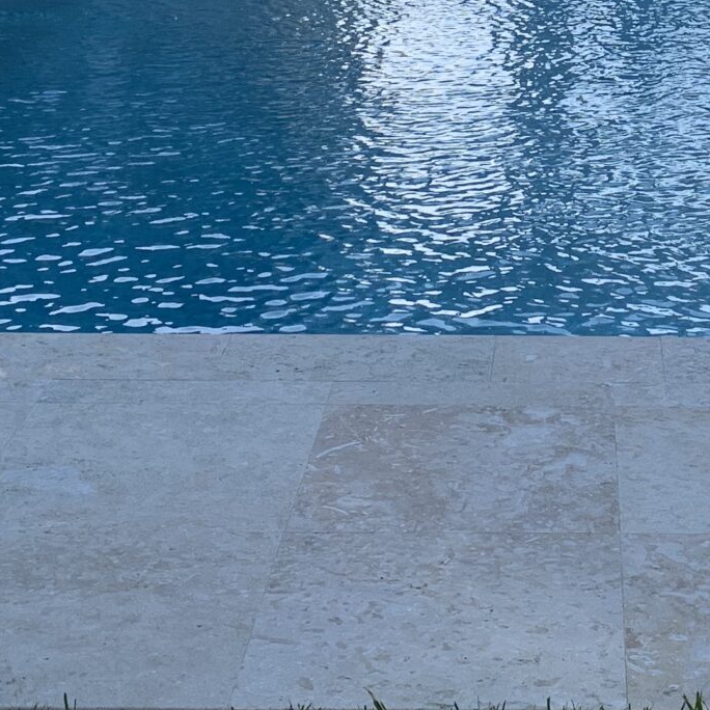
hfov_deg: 19.8
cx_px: 628
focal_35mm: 86
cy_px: -135
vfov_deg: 19.1
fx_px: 1996
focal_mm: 4.25
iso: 25
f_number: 1.8
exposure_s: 1/523
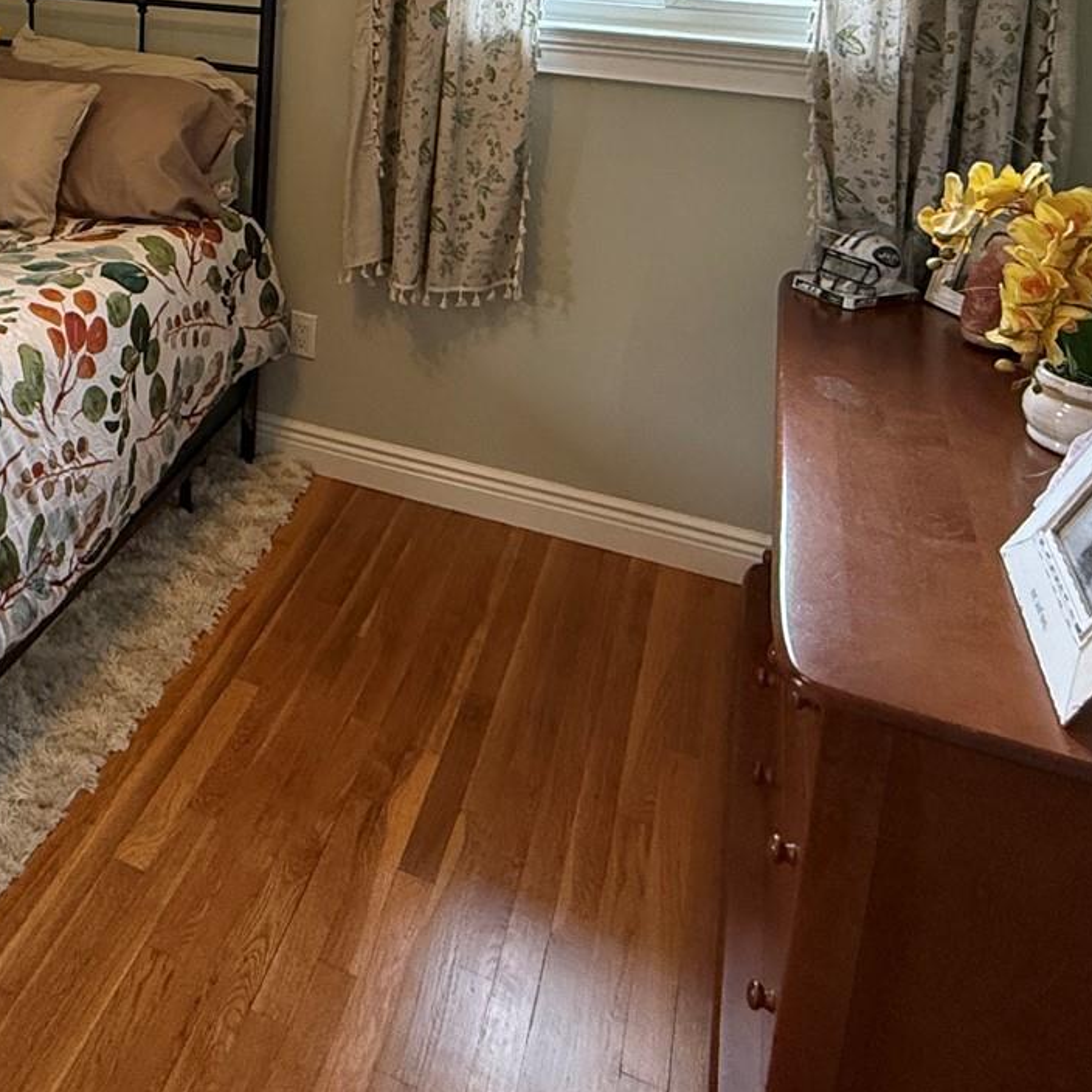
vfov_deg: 41.8
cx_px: 82
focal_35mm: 36
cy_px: 79
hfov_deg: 41.8
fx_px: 1285
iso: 400
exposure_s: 1/120
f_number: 2.2
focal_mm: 2.22
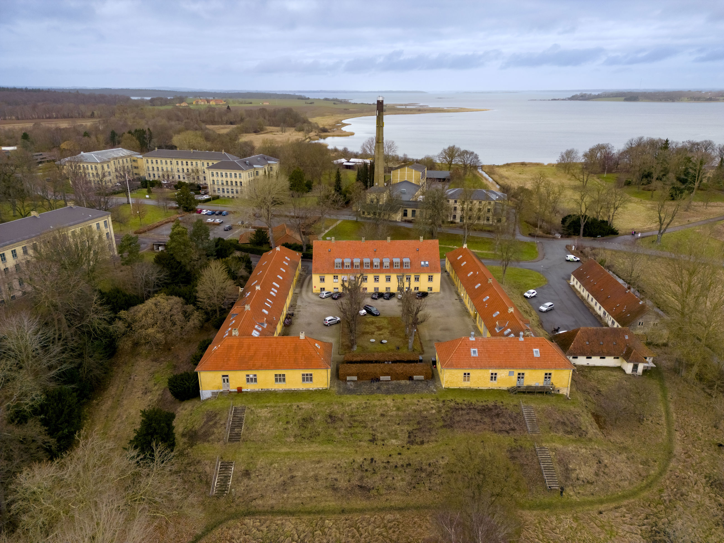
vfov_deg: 56.8
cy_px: 272
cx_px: 362
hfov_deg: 71.6
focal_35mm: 24
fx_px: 502
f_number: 1.7
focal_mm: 6.7
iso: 200
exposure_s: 1/1000
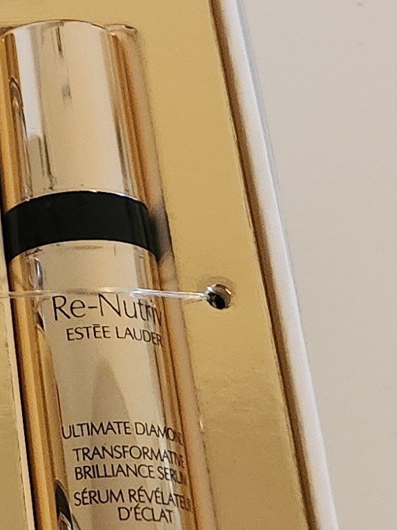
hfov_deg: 11.2
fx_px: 1836
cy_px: -229
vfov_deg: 15.3
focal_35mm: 120
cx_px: -388
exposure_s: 1/120
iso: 800
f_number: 1.8
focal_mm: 5.4
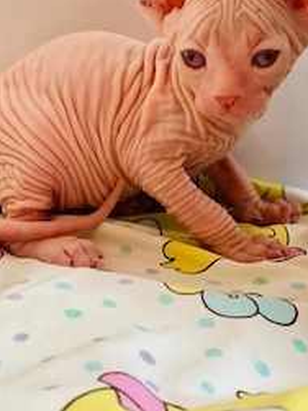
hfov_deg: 17.8
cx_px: 139
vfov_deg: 23.5
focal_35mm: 83
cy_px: 164
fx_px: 986
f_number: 2
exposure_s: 1/100
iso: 160
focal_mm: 6
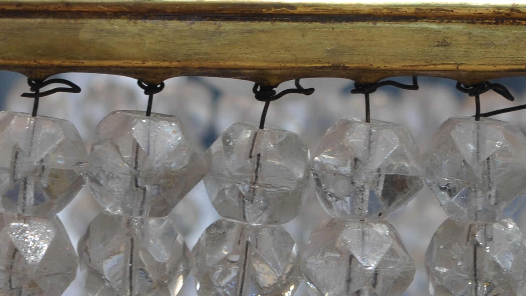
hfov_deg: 10.4
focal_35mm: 205
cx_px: 14
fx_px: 2859
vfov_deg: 5.9
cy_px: -66
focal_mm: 48
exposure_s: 1/320
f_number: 9
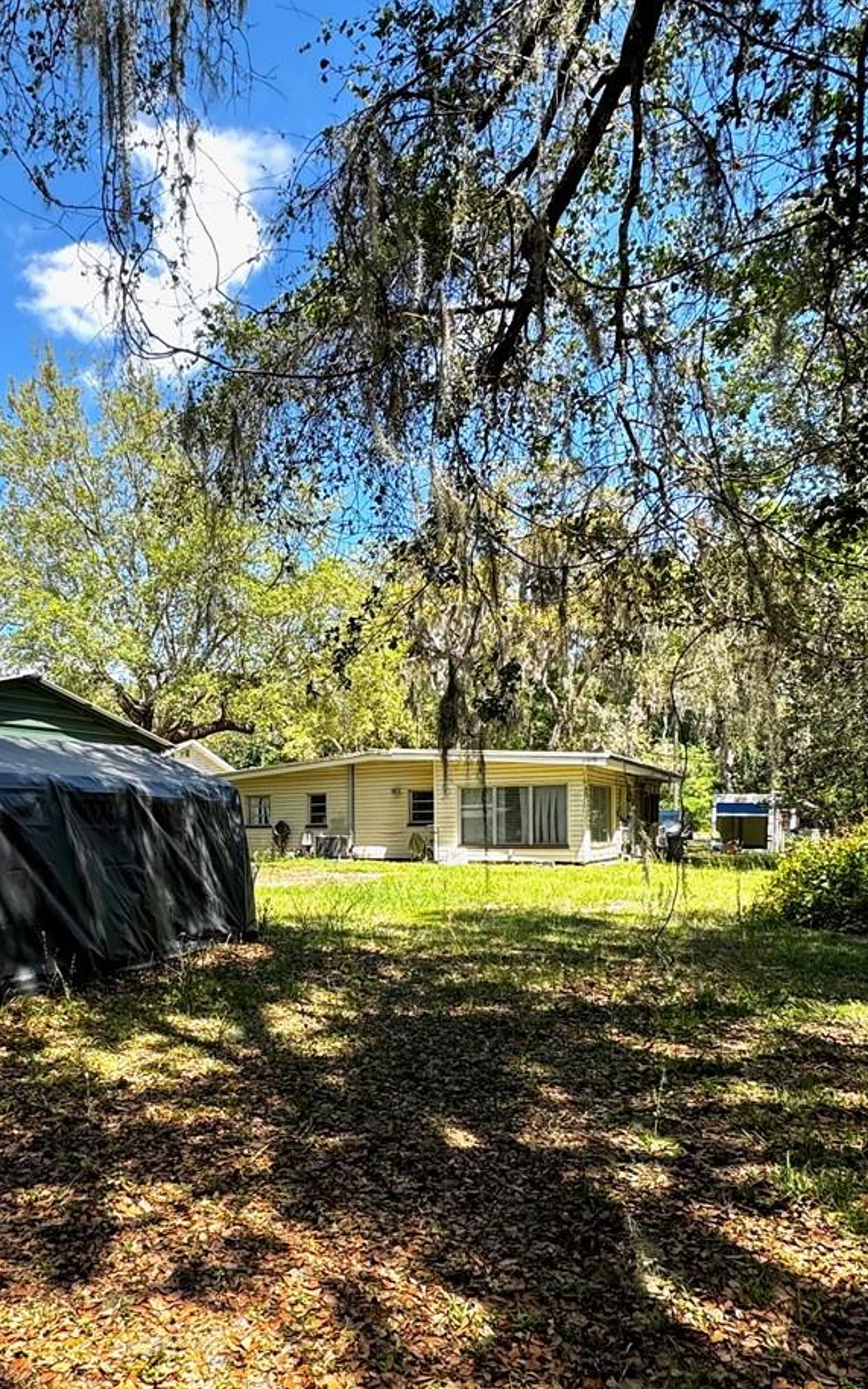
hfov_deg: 45.9
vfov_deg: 69.5
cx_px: 216
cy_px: 847
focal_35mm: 26
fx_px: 984
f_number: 2.2
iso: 40
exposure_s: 1/561
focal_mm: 2.22
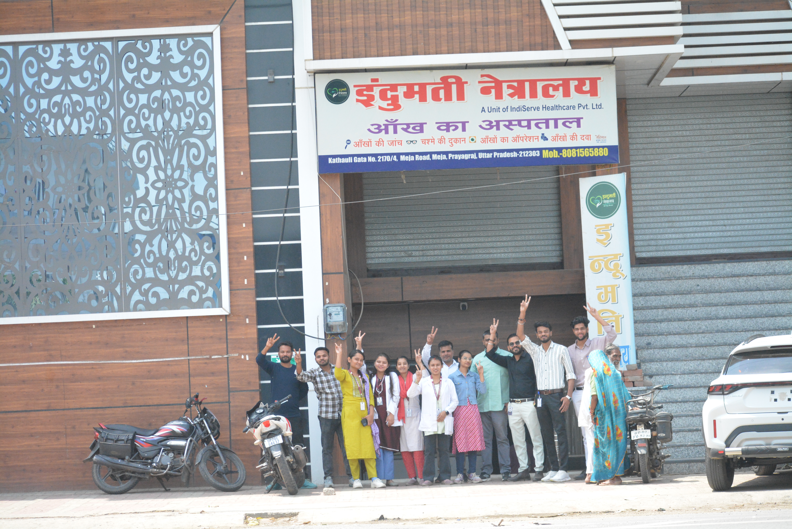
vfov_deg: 11.7
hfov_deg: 17.5
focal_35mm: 117
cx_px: 396
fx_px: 2575
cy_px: 264
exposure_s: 1/3200
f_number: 10
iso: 2500
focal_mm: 78
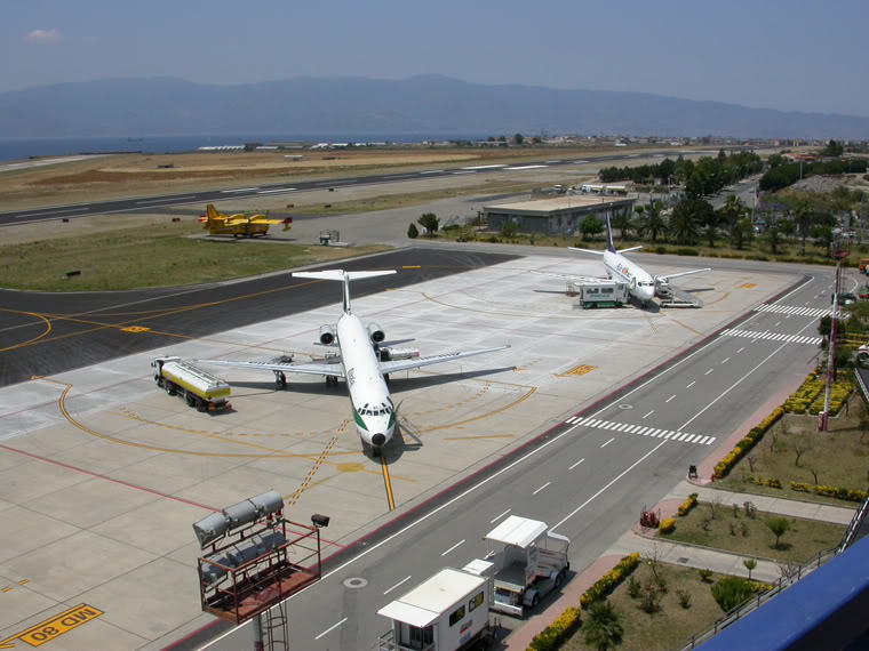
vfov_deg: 37.7
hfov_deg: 49.0
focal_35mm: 38
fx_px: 954
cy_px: 326
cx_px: 434
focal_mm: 7.85
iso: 100
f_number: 7.5
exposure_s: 1/727
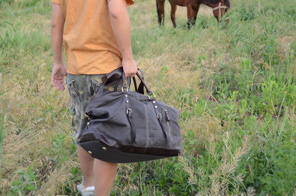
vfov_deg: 21.5
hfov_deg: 32.0
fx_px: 517
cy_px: 98
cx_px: 148
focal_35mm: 63
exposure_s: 1/640
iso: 500
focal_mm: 42
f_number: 3.3
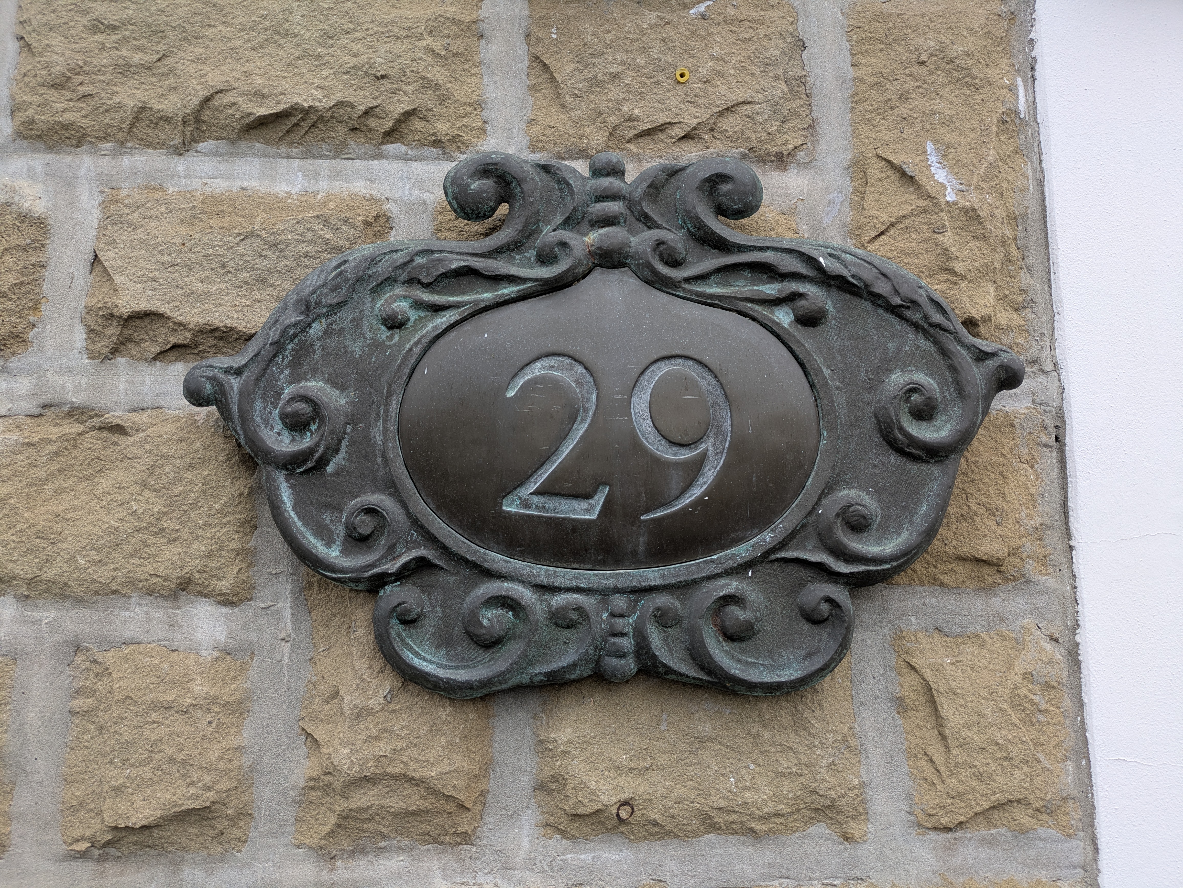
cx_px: 592
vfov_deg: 54.9
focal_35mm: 25
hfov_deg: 69.4
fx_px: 855
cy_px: 444
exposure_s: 1/187
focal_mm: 5.43
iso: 50
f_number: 1.89
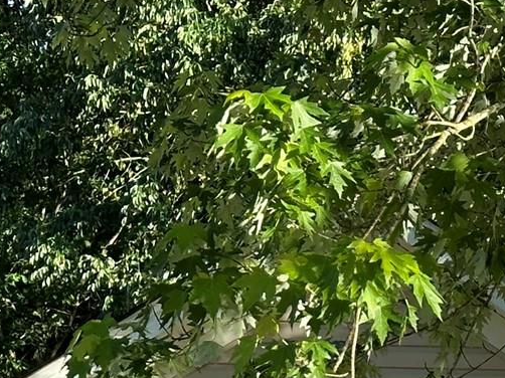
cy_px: 558
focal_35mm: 196
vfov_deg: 7.4
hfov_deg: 9.8
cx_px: 790
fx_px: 2858
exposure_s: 1/1199
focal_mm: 6.86
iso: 64
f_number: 1.78
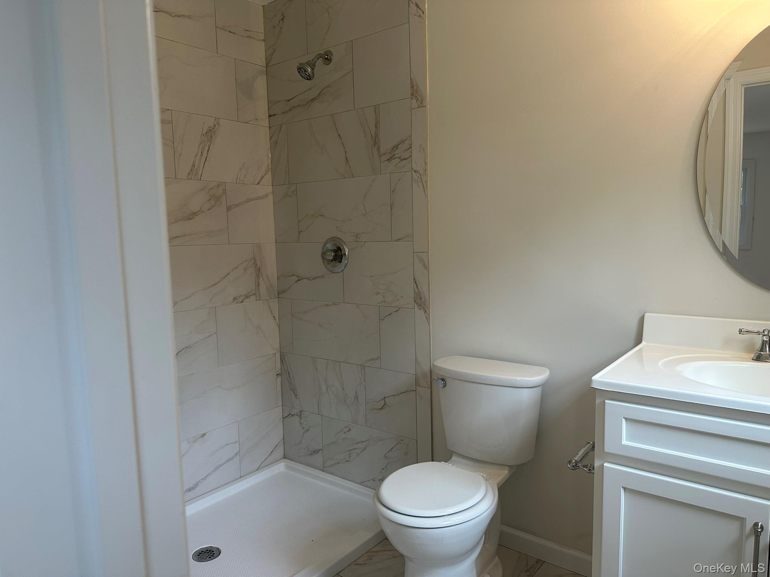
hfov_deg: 71.6
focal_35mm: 24
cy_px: 288
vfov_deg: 56.8
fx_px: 534
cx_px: 385
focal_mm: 6.86
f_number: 1.78
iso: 125
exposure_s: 1/120
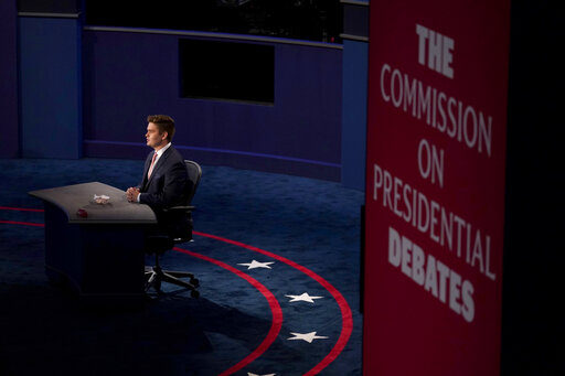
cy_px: 188
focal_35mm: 156
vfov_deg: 8.8
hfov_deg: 13.2
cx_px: 282
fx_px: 2447
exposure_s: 1/800
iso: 2000
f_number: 2.8
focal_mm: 156
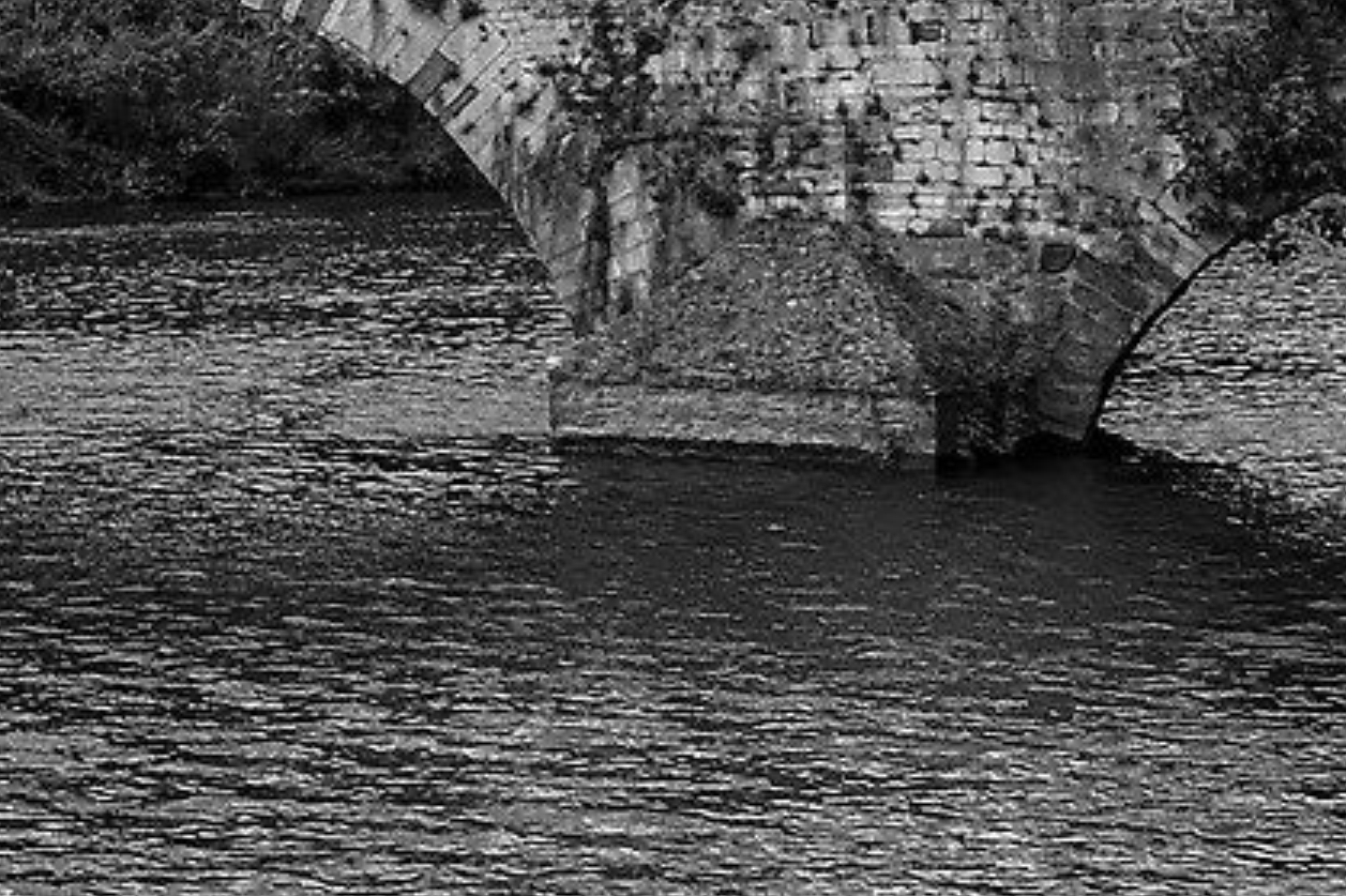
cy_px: -93
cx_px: -408
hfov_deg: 18.4
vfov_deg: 13.0
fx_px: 3849
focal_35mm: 103
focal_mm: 12
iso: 200
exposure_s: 1/200
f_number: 9
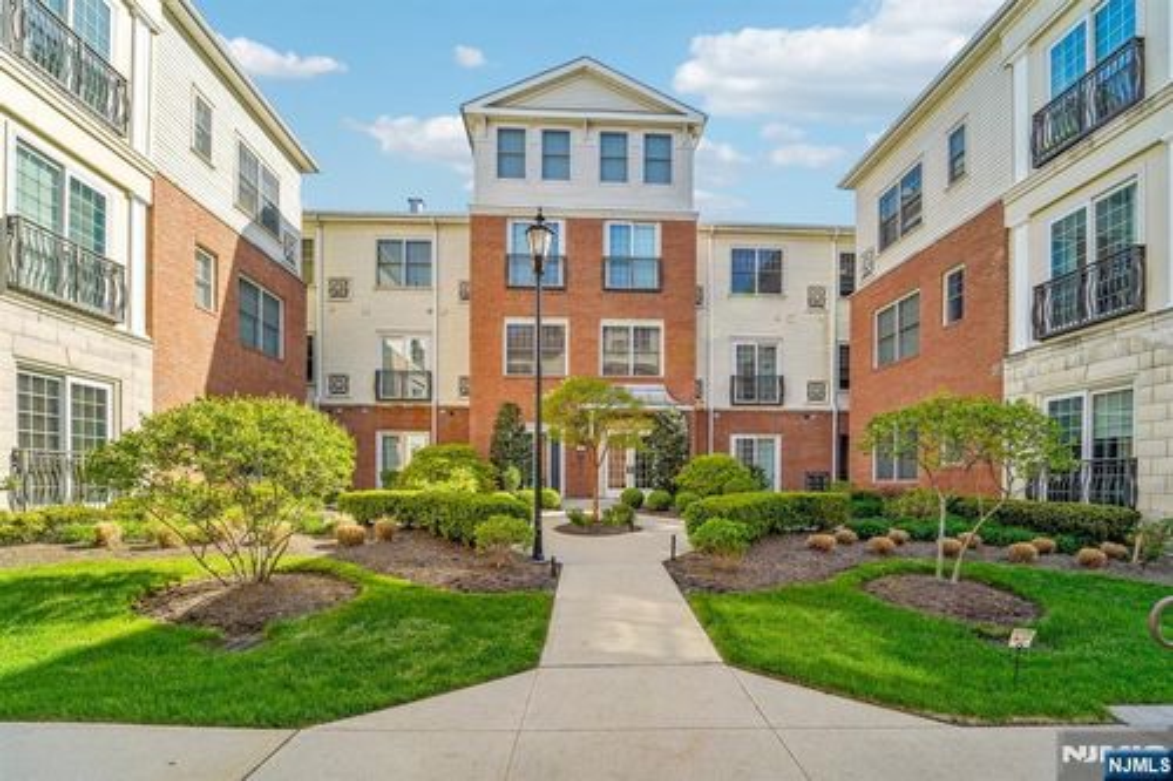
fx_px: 456
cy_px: 390
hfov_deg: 104.3
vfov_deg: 81.2
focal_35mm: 14
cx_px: 586
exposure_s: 1/400
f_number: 8
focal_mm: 14
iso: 400
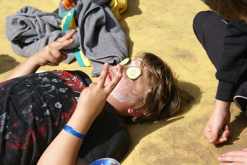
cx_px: 124
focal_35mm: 105
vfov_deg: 13.1
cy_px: 82
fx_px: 721
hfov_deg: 19.4
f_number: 10
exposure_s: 1/250
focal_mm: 70
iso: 100
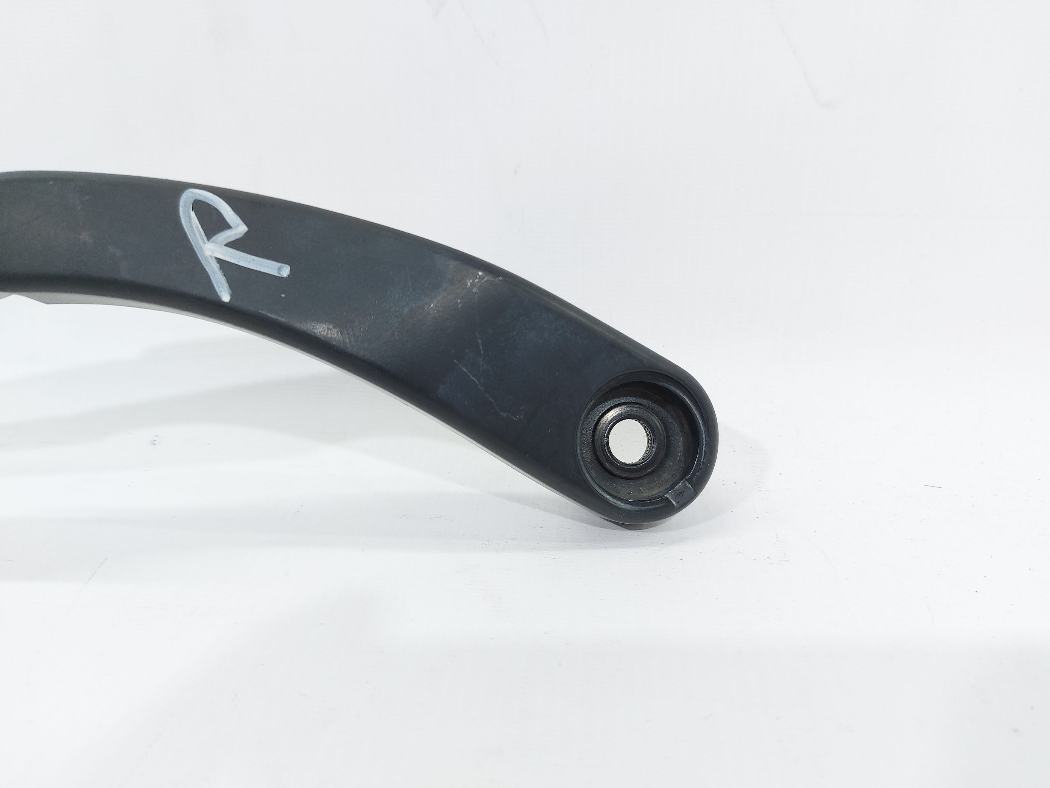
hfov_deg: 71.6
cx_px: 525
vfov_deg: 56.8
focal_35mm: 24
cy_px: 394
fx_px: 728
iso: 64
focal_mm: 5.23
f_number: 1.8
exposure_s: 1/50
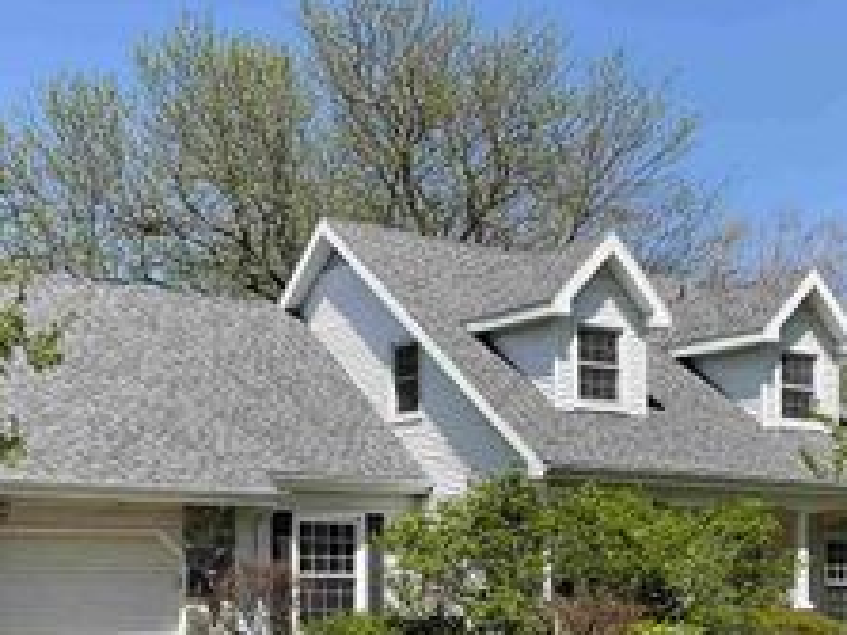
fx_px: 1590
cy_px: 527
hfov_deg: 29.8
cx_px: 460
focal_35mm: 65
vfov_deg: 22.2
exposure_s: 1/2058
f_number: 1.8
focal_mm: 3
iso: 16
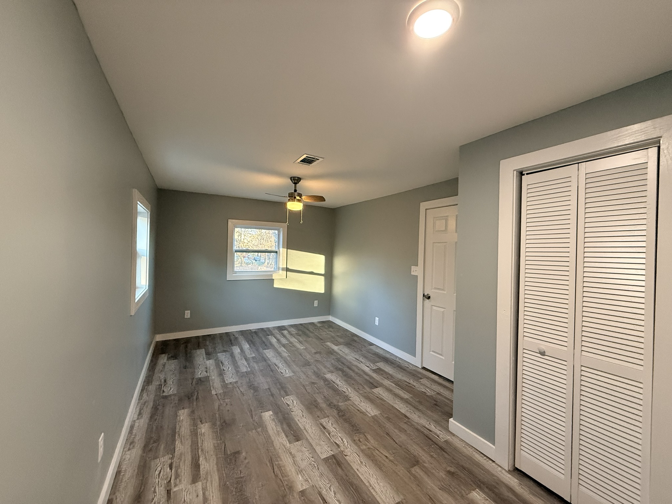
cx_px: 336
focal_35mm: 14
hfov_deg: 102.1
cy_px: 252
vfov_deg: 85.7
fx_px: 272
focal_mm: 2.22
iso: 500
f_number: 2.2
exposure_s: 1/120
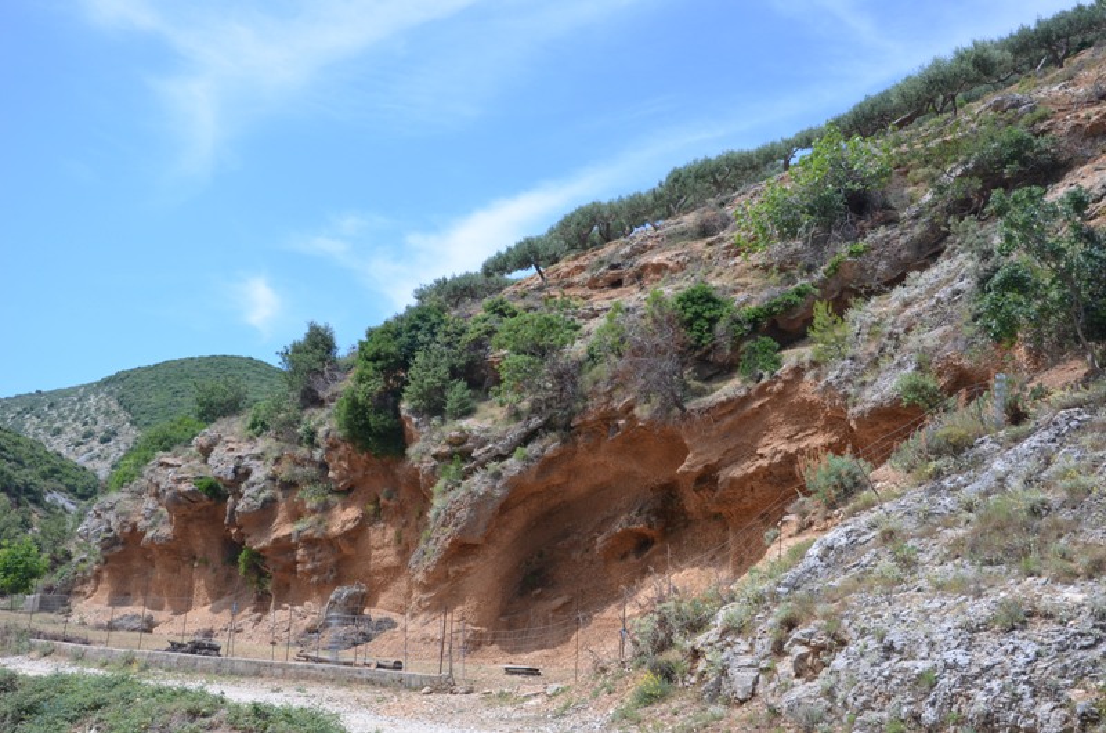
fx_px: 1380
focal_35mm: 45
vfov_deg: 29.7
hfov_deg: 43.7
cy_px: 366
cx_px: 553
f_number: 7.1
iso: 200
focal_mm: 30
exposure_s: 1/200
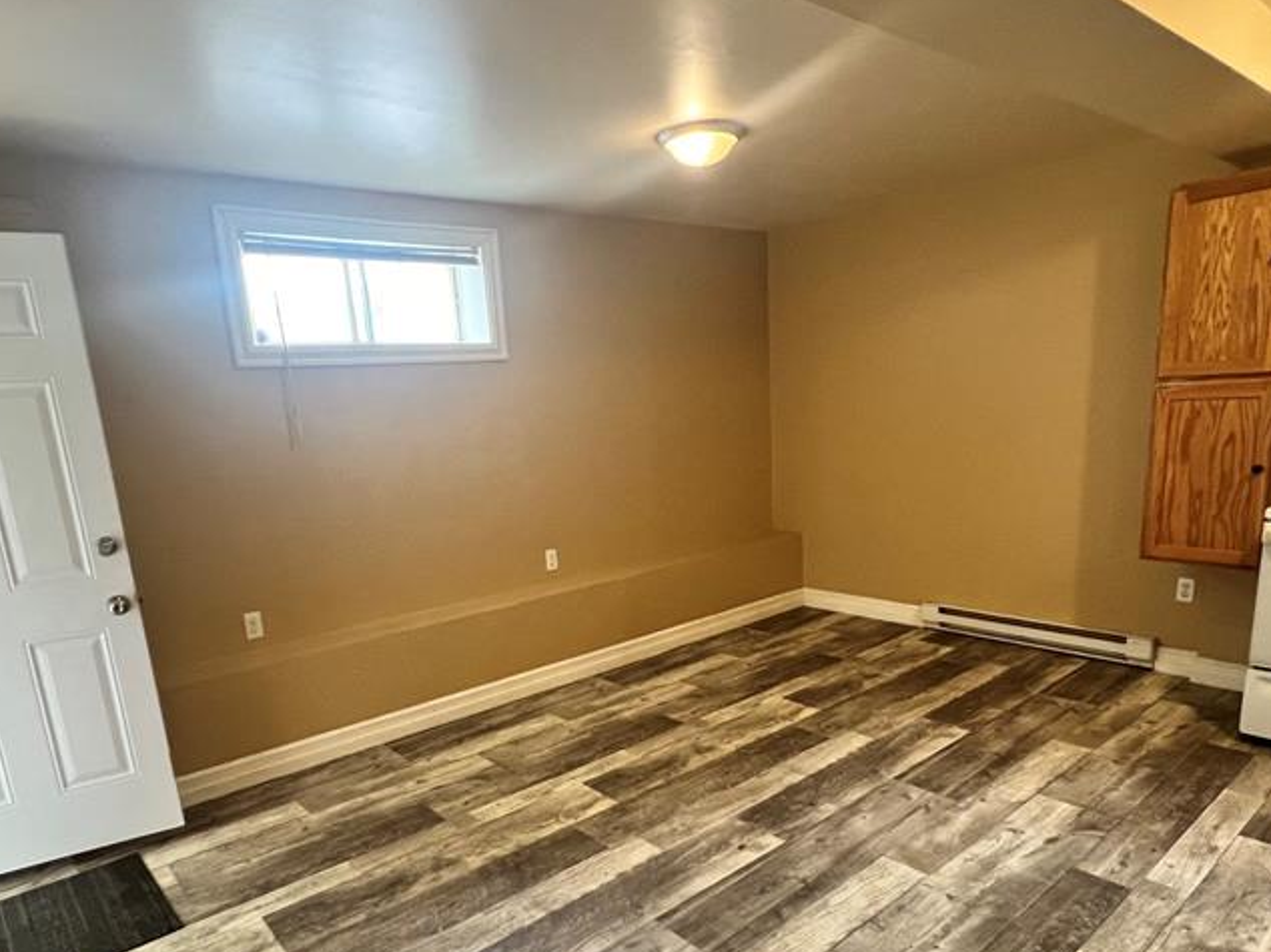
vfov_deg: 62.5
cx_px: 625
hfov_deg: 79.0
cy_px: 595
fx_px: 771
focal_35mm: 21
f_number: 1.8
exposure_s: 1/60
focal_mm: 1.57
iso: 320
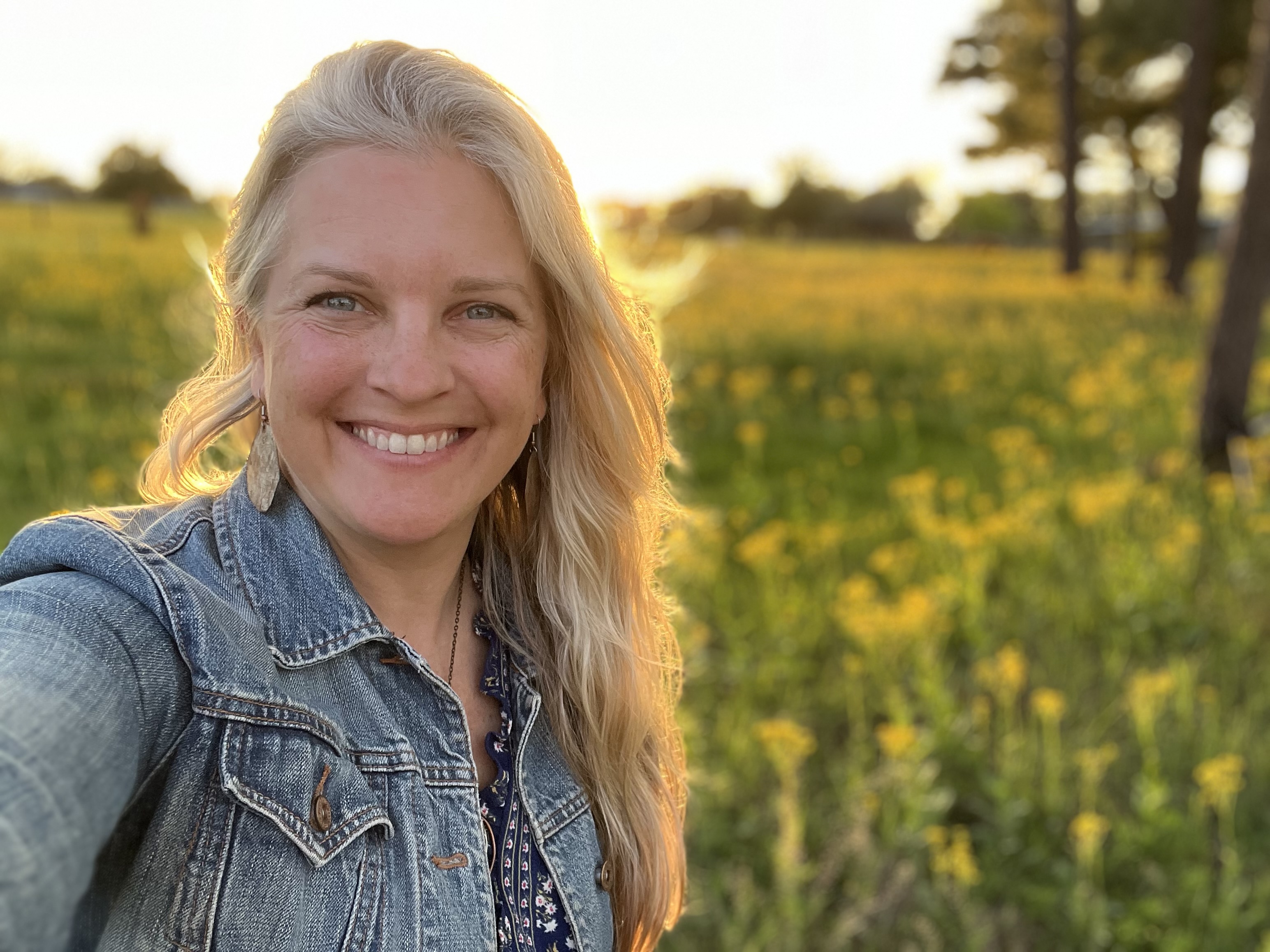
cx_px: 635
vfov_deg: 46.8
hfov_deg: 60.0
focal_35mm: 30
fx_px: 1101
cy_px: 476
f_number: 2.2
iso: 100
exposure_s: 1/83
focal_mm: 2.71
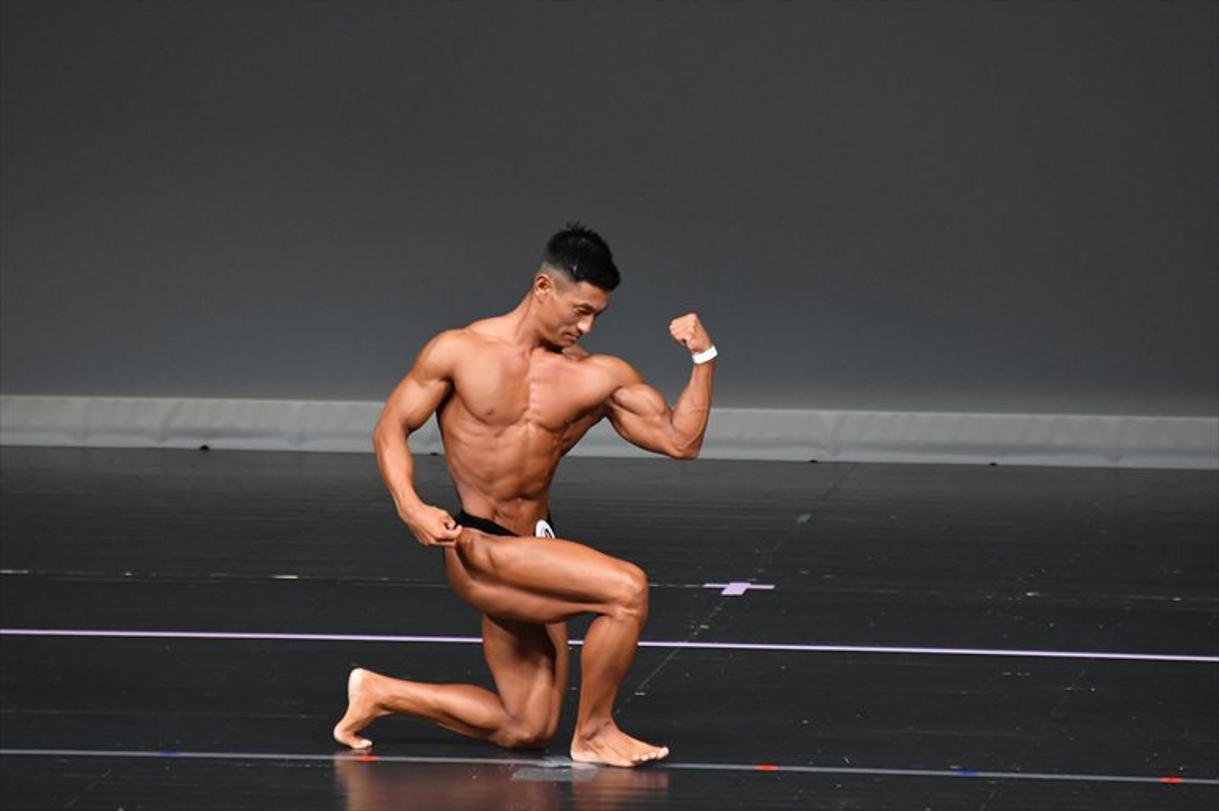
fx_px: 15230
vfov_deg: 3.1
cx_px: 610
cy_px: 406
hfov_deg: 4.6
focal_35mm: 450
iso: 4000
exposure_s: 1/400
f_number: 5.6
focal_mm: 300
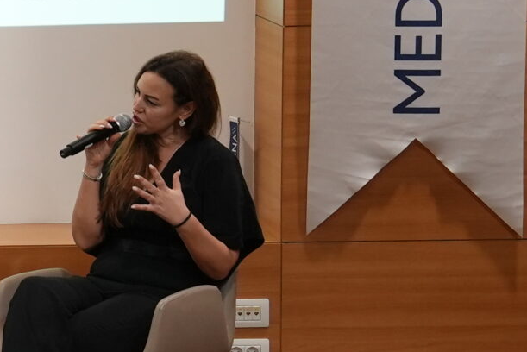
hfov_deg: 9.0
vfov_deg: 6.3
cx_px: -462
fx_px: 3193
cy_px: 176
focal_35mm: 218
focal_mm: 52
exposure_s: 1/160
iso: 2500
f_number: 4
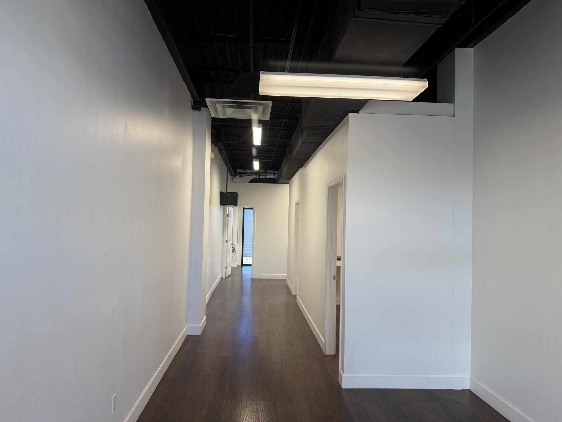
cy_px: 211
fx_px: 390
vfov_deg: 56.8
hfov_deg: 71.6
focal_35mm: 24
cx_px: 281
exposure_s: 1/199
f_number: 1.78
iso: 160
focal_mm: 6.76
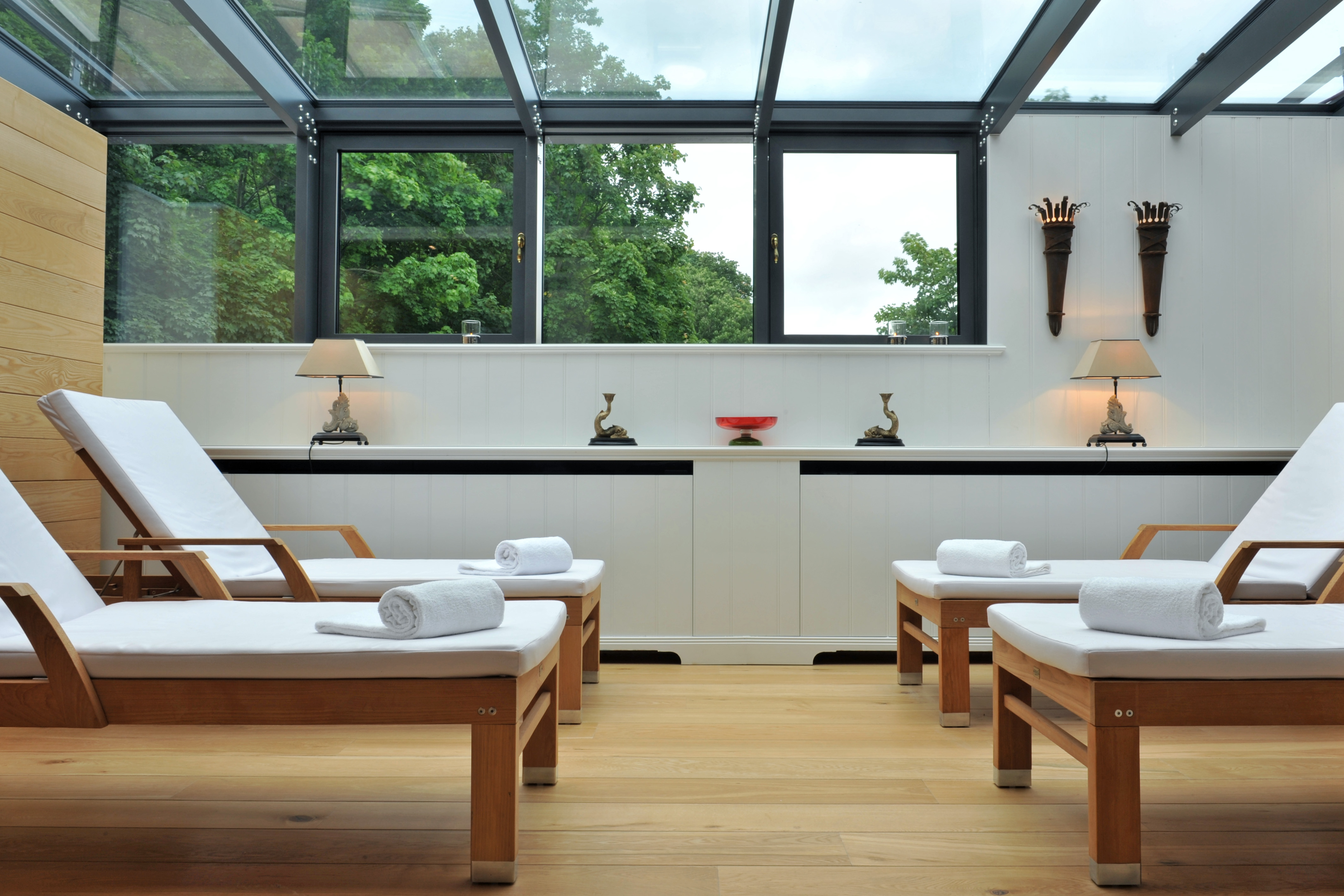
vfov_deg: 47.9
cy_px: 448
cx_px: 672
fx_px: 1008
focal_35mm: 27
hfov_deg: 67.4
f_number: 22
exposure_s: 1/8
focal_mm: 27
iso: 200
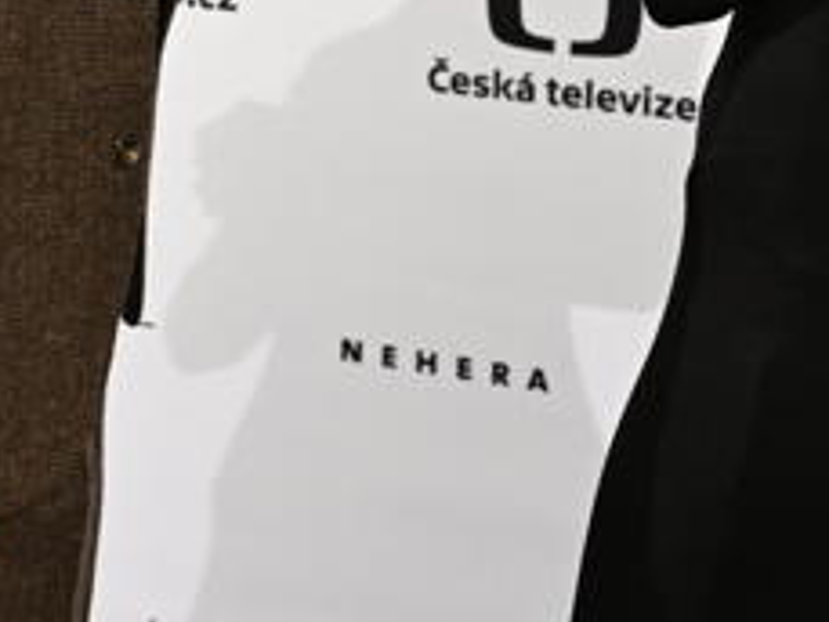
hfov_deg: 14.5
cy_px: -166
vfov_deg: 10.7
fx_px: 3259
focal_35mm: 136
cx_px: 228
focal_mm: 47
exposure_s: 1/160
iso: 3200
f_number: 5
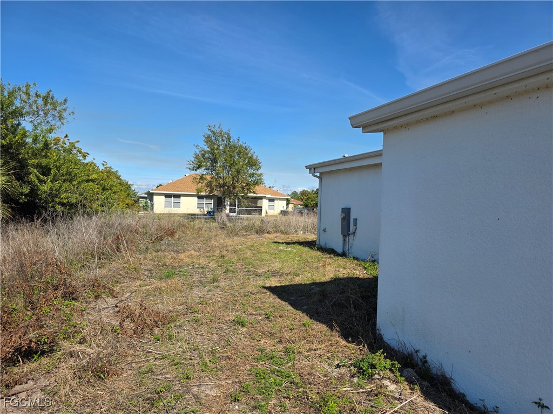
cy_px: 207
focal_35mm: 23
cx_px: 276
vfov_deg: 58.9
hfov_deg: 73.9
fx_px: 367
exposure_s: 1/6355
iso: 80
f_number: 1.7
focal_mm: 6.3
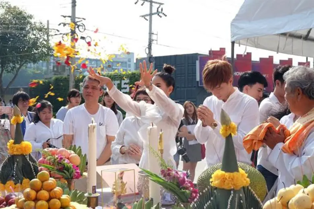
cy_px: 104
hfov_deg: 37.5
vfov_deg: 25.5
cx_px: 157
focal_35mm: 53
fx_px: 462
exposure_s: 1/350
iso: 200
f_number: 6.4
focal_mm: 35.5
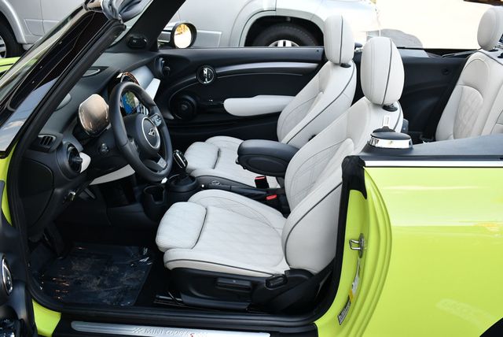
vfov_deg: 36.9
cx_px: 252
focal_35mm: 36
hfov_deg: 53.1
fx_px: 503
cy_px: 168
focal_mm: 18
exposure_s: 1/250
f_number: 4.5
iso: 400
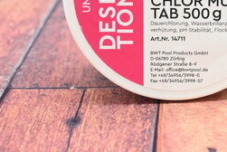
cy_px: -17
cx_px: 192
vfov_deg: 11.3
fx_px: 759
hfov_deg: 16.8
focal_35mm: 120
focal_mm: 33
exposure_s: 1/125
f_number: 5
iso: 2500
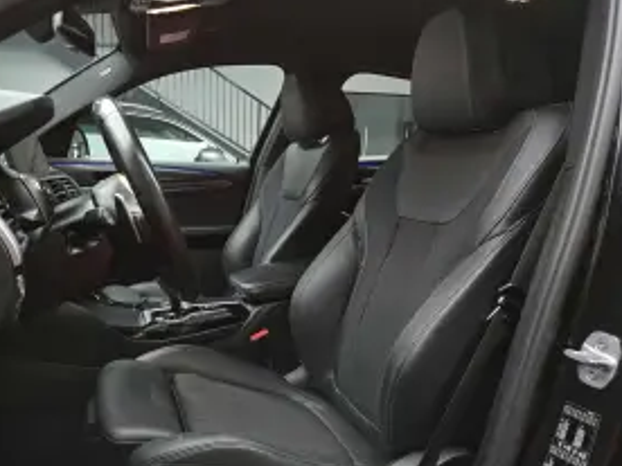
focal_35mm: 30
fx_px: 539
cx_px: 241
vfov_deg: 46.5
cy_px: 286
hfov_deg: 59.3
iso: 640
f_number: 1.8
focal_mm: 5.4
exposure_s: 1/100
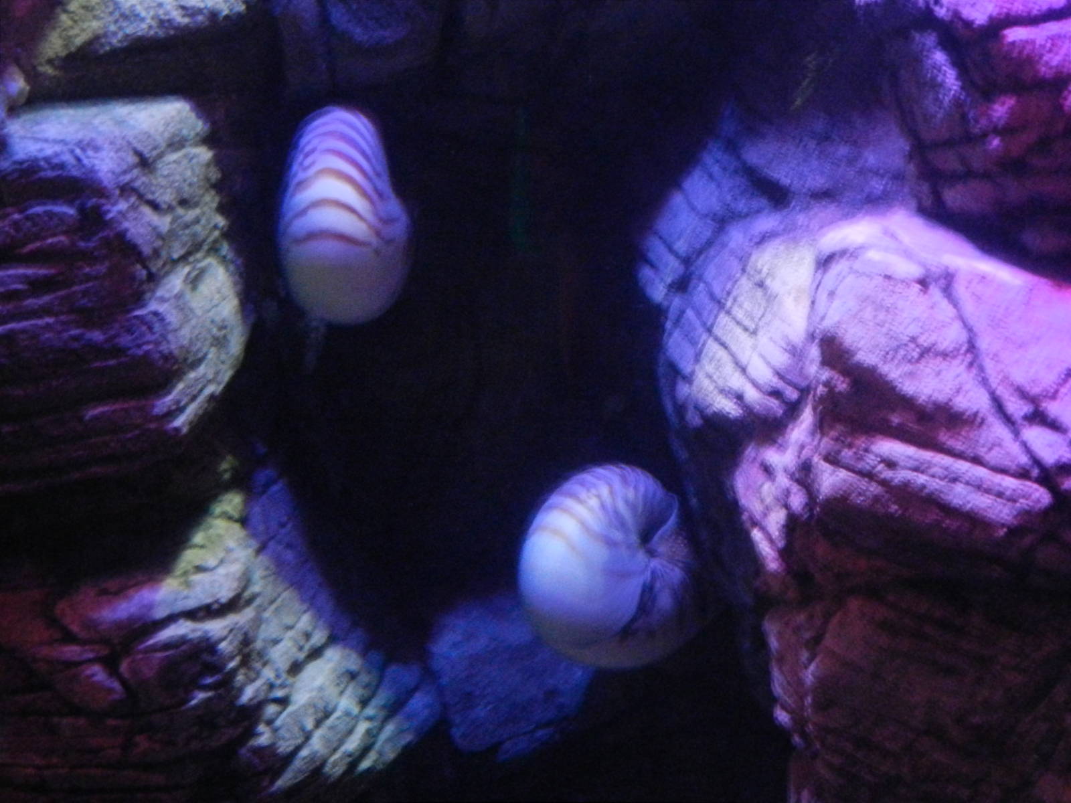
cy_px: 402
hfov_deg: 36.2
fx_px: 1640
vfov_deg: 27.5
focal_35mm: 53
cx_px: 536
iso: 560
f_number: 4.4
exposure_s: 1/13
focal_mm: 9.4
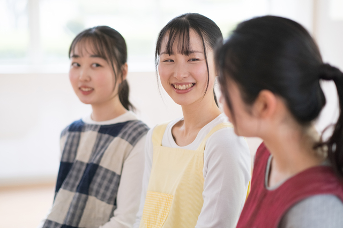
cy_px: 114
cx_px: 172
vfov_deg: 16.2
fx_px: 800
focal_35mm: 84
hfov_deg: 24.2
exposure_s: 1/100
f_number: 1.4
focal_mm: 56
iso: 640
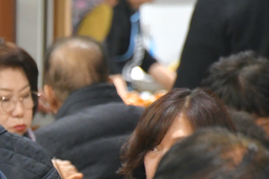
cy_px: 186
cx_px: -40
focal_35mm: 726
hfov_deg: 2.8
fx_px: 5424
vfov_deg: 1.9
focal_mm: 200
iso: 3200
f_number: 6.3
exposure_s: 1/60.2
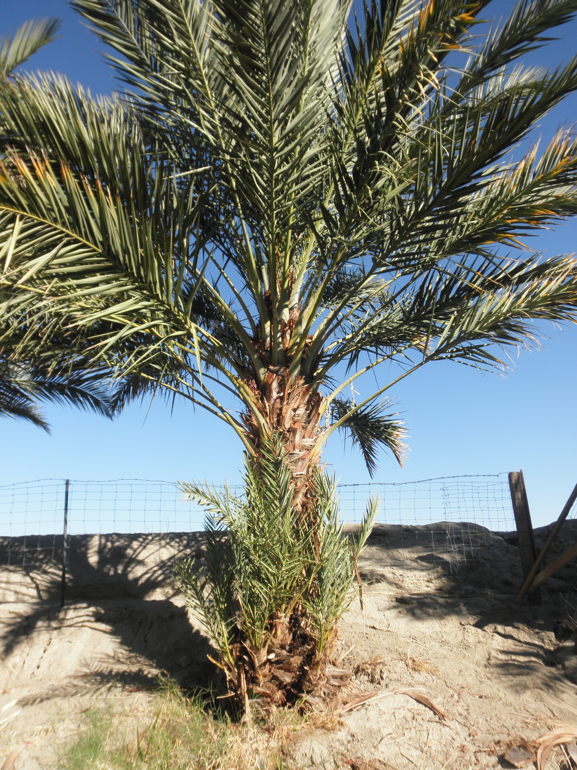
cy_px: 385
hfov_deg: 49.7
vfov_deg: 63.4
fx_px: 622
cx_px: 288
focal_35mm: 28
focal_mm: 5
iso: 64
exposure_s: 1/100
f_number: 8.5
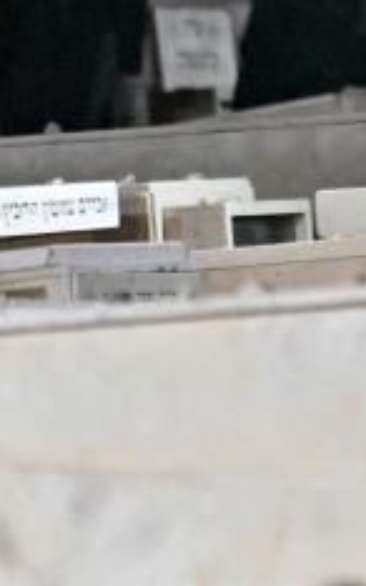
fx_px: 21412
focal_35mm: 1340
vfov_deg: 1.6
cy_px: -235
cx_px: 918
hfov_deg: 1.0
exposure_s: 1/125
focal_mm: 200
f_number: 2.8
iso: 5000
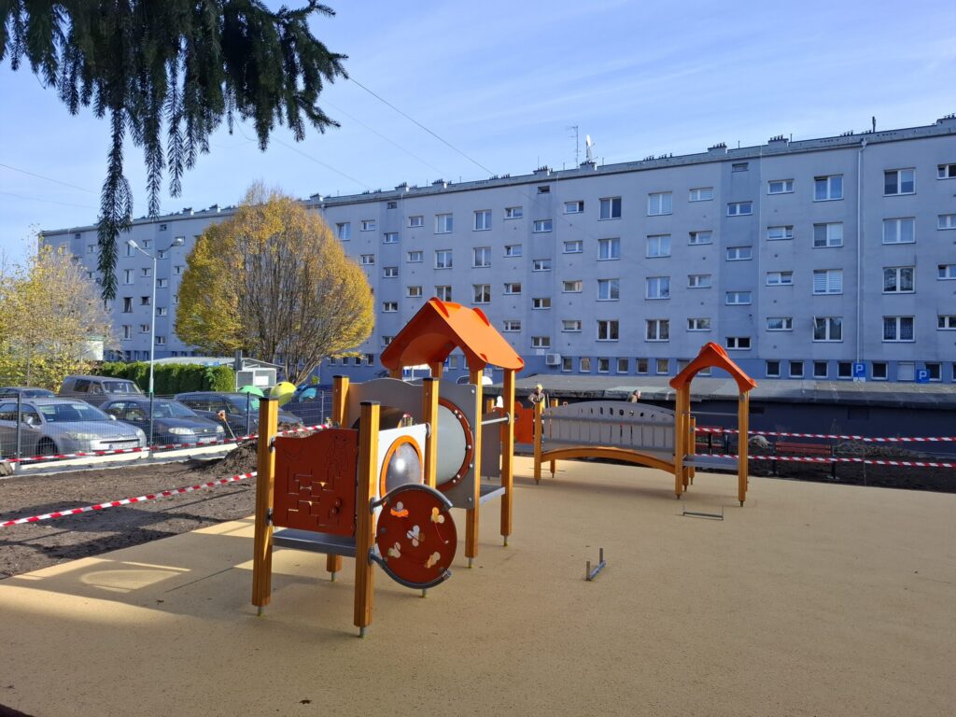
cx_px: 478
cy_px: 358
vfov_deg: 58.9
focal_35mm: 23
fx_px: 635
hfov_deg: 73.9
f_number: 1.8
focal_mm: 5.54
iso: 50
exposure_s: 1/1013
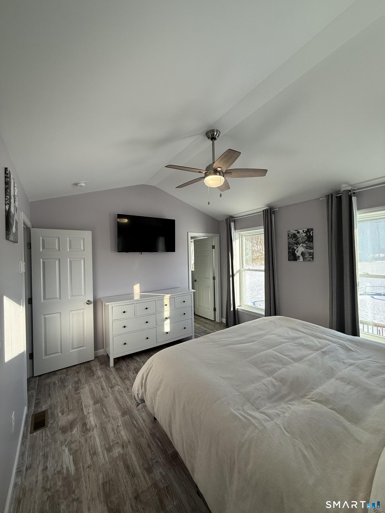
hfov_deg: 85.7
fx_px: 208
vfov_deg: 102.1
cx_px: 192
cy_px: 256
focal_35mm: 14
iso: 64
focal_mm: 2.22
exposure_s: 1/157
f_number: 2.2
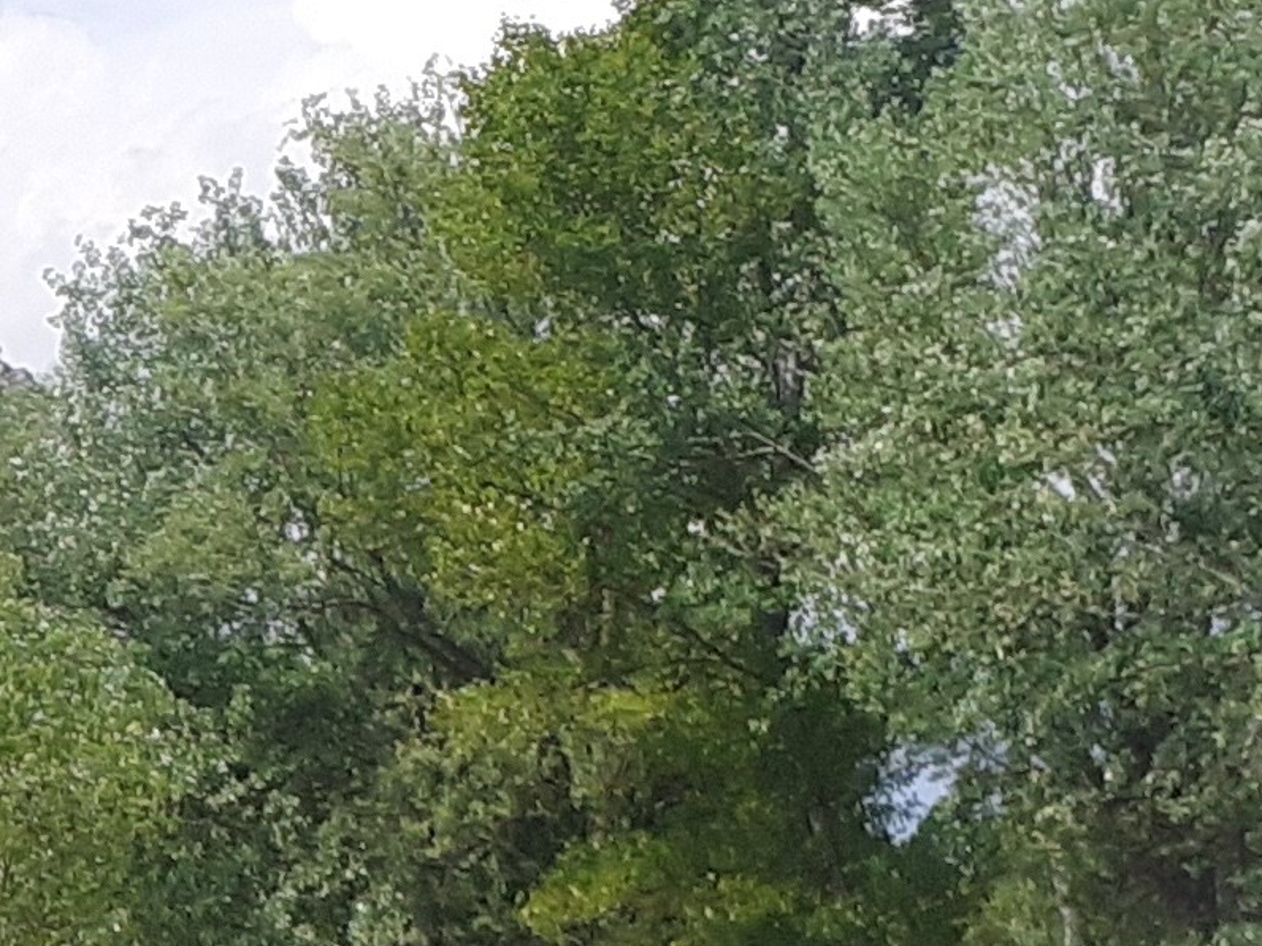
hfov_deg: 13.3
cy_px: 1480
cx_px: -634
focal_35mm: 140
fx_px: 5104
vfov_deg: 10.2
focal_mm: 3.6
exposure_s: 1/1942
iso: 40
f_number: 1.9
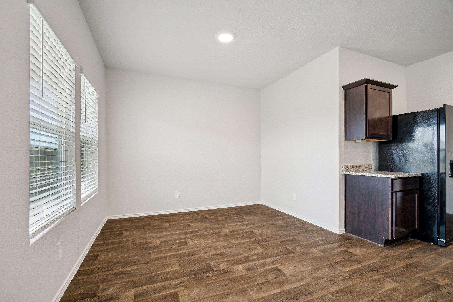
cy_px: 151
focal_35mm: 15
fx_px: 189
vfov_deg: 77.3
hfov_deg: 100.4
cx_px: 226
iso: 400
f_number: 8
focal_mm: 10
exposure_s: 1/10
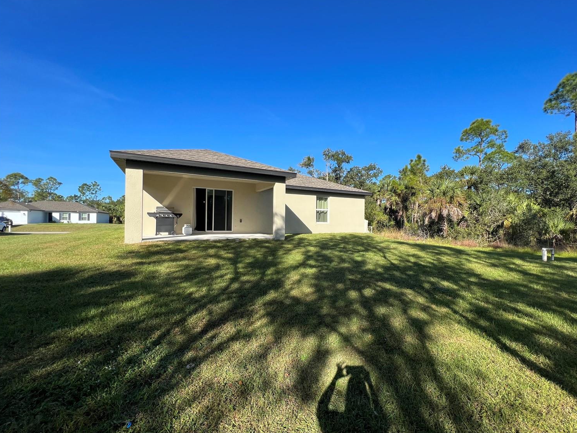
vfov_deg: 85.6
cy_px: 222
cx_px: 307
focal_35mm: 14
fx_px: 233
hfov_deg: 101.9
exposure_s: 1/1179
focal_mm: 1.57
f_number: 1.8
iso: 32
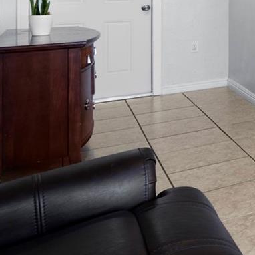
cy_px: -14
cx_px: 529
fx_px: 475
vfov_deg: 27.8
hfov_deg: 18.1
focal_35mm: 57
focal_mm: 16
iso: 400
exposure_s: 1/2.5
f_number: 11
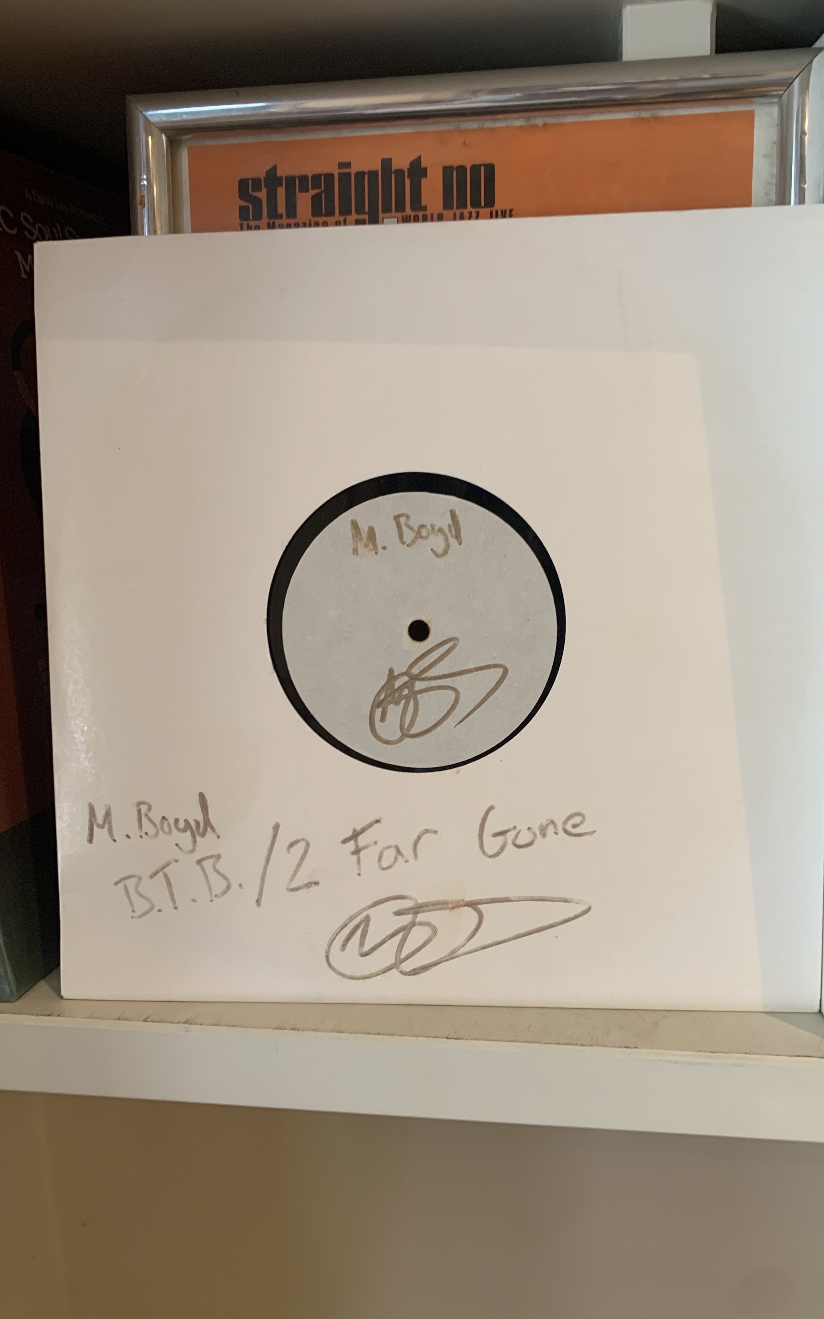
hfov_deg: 44.4
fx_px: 1006
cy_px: 668
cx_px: 463
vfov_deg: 66.5
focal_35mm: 28
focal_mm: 4.25
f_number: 1.8
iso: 125
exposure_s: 1/50
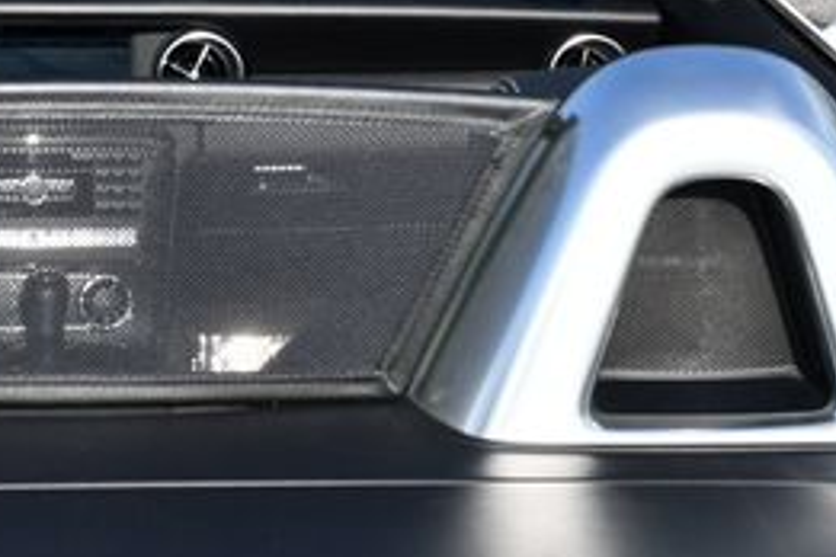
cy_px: -67
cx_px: 54
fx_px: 2508
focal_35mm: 108
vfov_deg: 12.4
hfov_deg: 18.6
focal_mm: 22
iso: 110
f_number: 8
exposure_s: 1/250
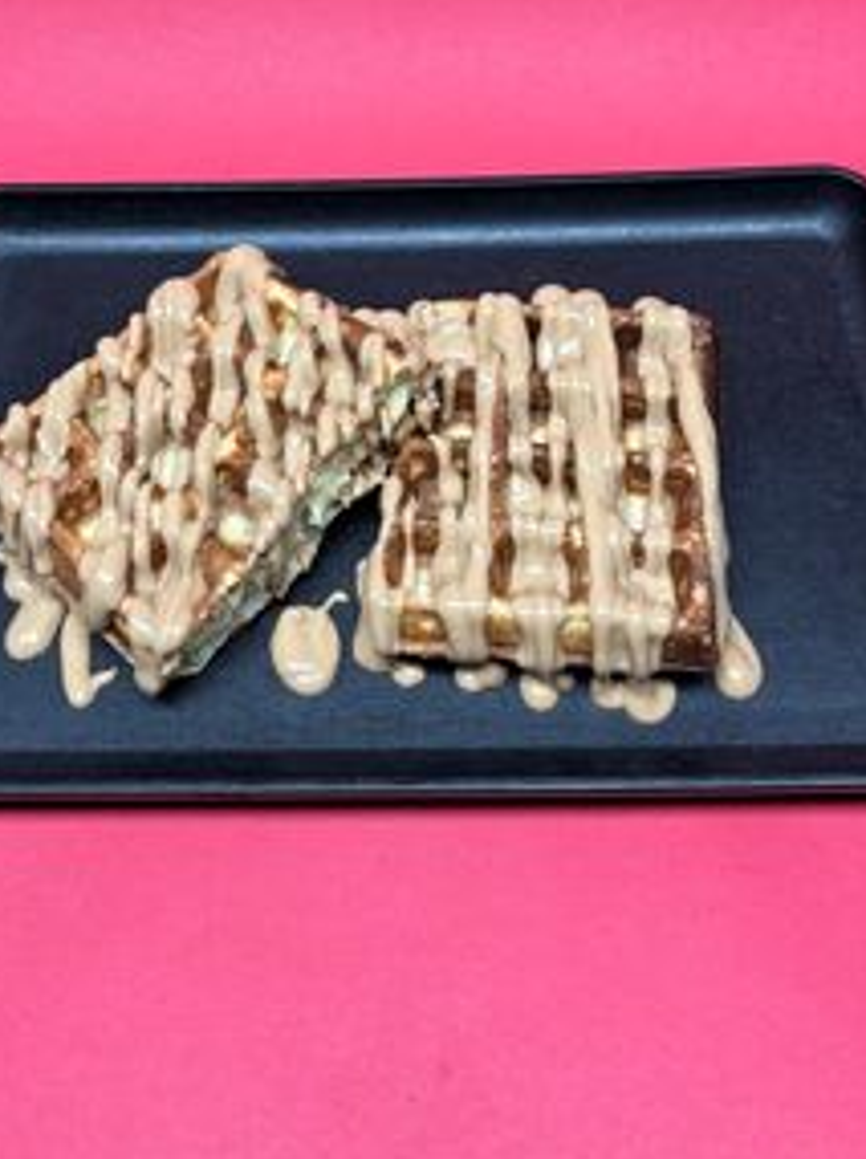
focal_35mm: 39
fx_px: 1304
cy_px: 376
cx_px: 427
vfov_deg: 47.1
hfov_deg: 36.7
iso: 64
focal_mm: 5.96
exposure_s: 1/50
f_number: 1.6
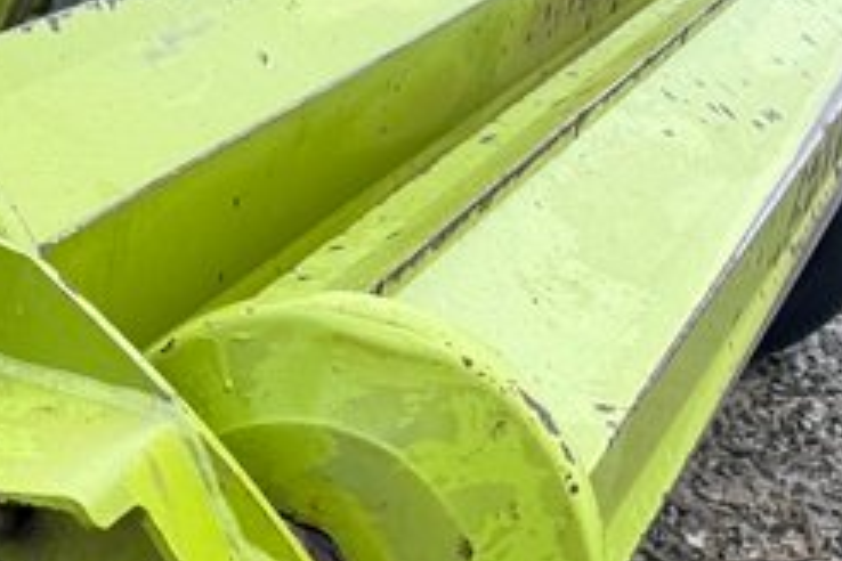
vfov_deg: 16.5
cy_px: 812
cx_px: -110
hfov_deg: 24.6
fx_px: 1777
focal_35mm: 76
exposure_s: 1/326
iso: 80
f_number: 1.78
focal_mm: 6.76
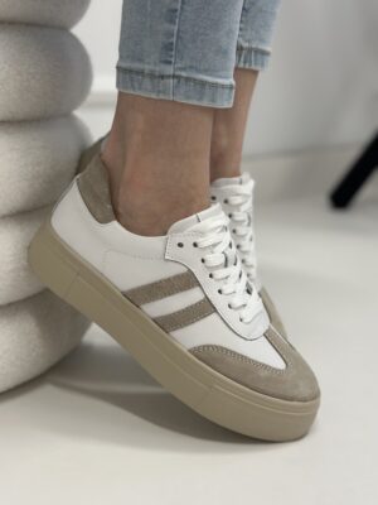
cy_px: 252
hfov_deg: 30.3
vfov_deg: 39.7
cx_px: 189
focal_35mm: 48
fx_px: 699
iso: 125
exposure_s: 1/100
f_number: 1.78
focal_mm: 6.86
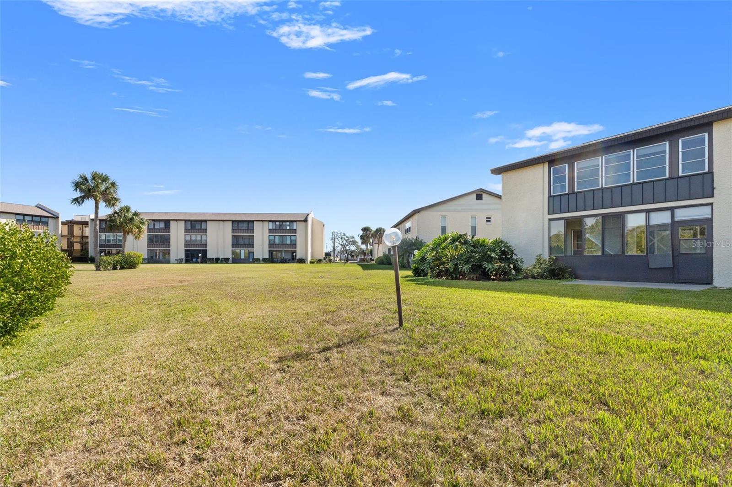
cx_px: 366
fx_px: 305
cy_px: 244
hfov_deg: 100.4
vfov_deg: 77.3
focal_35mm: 15
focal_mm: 10
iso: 400
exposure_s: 1/500
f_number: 8
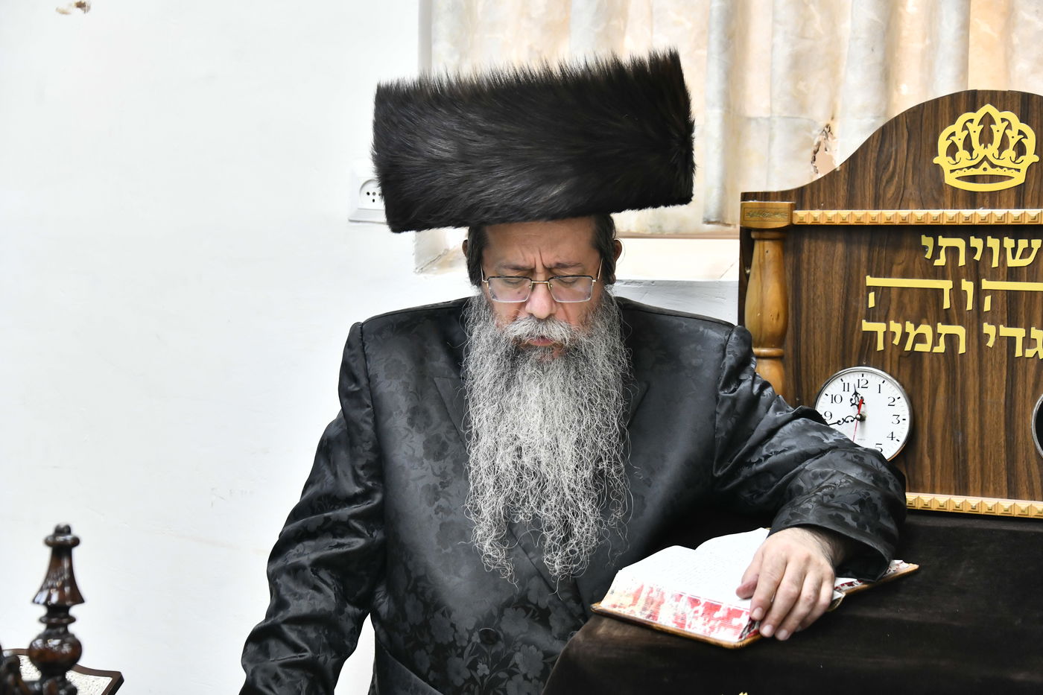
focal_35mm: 85
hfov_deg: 23.9
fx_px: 2462
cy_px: 348
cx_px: 522
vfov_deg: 16.1
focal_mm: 85
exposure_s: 1/125
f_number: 5.6
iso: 2000
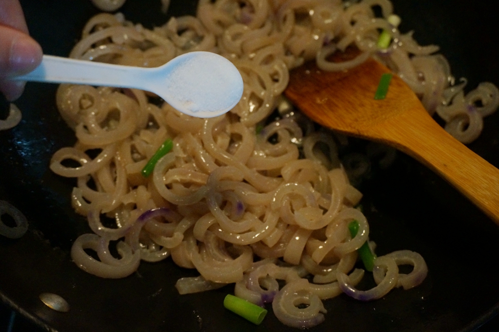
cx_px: 250
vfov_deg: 35.4
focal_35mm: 38
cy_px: 166
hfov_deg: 51.3
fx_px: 519
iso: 3200
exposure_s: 1/60
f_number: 4.5
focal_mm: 25
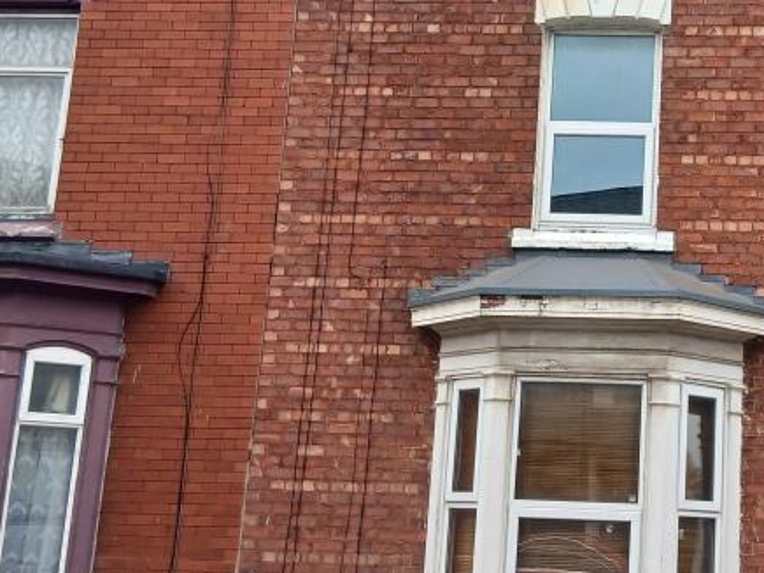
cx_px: 638
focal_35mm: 61
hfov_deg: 30.7
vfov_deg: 23.9
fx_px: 1346
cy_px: 205
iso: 20
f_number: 1.8
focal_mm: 3.98
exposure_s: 1/111
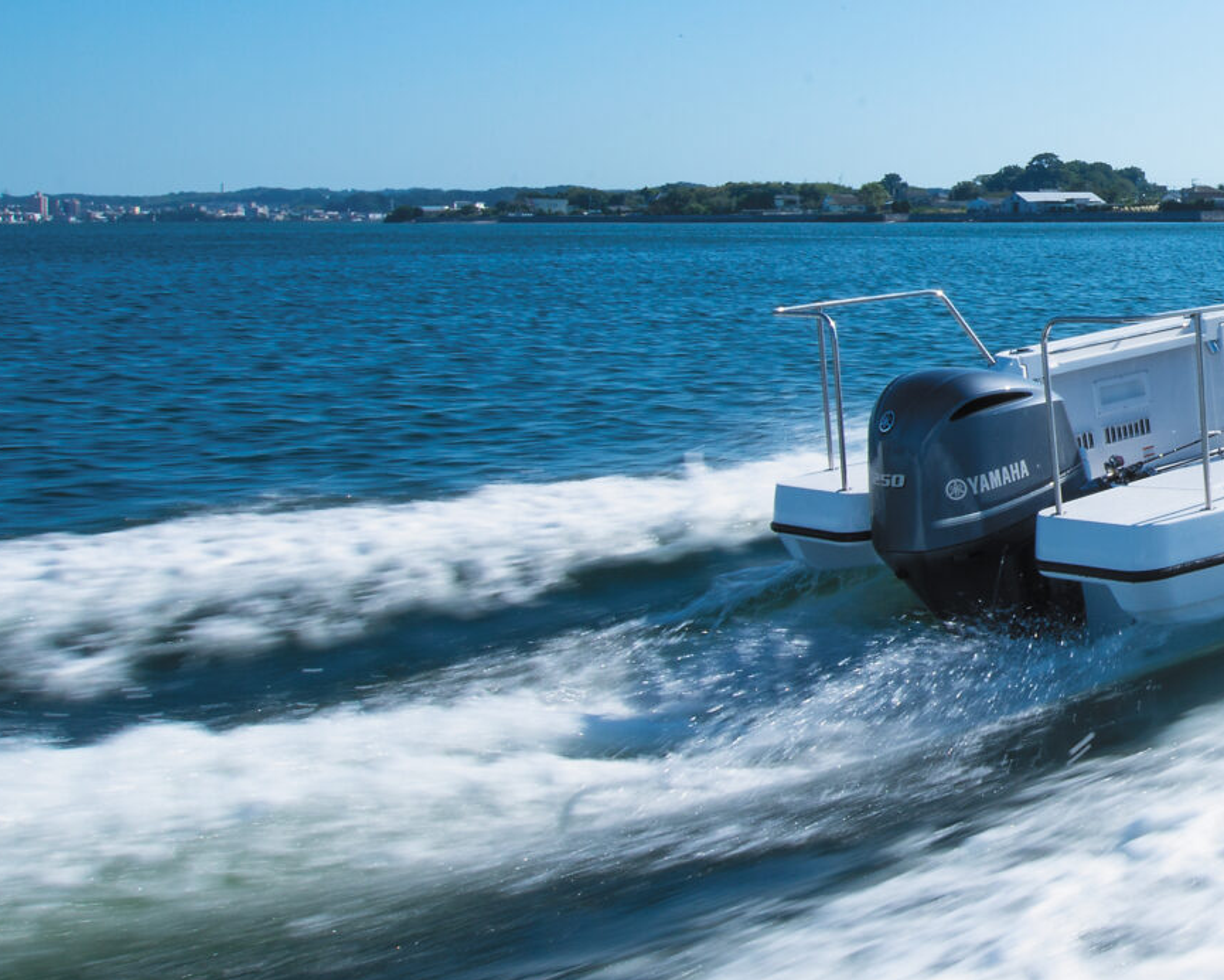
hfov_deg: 30.3
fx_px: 1811
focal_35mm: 50
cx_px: 1554
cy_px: 213
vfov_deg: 29.6
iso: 100
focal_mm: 18
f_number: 22
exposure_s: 1/80
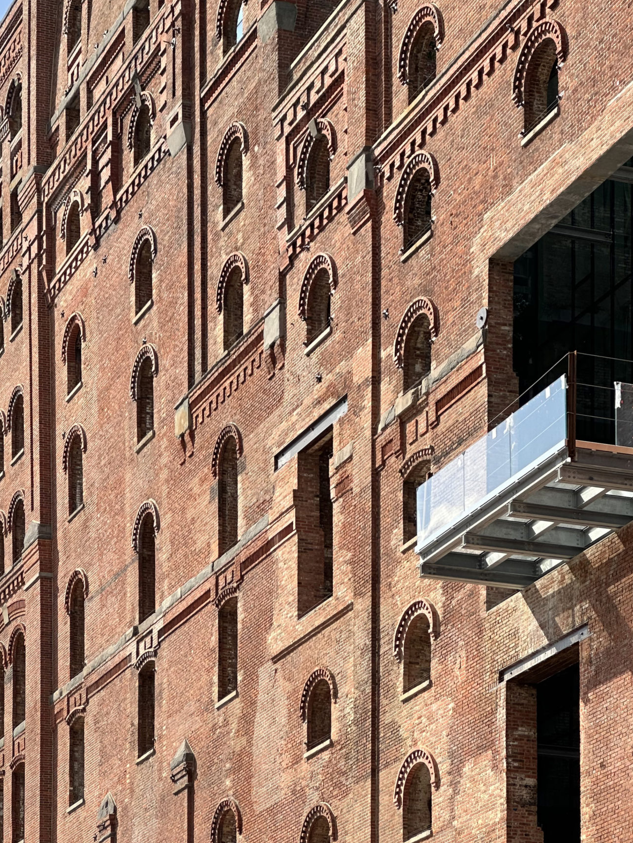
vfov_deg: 17.1
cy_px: 308
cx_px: 345
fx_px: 2803
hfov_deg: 12.9
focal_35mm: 115
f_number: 2.8
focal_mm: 9
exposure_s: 1/433
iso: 32
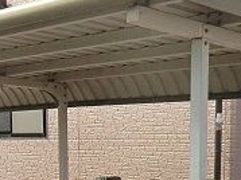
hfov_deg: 21.5
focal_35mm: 86
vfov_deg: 16.2
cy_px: 234
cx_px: -30
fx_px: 598
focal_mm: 4.3
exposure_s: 1/640
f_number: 3.2
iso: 80
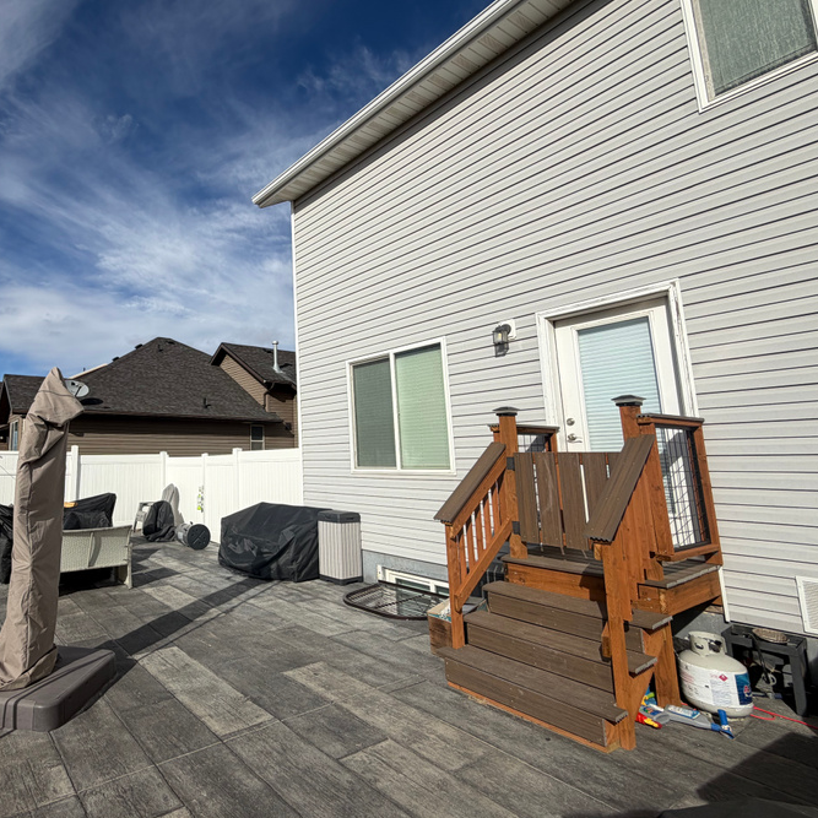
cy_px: 383
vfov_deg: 77.6
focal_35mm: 19
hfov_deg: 72.9
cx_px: 217
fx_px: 508
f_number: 2.2
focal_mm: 2.22
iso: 20
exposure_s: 1/1497
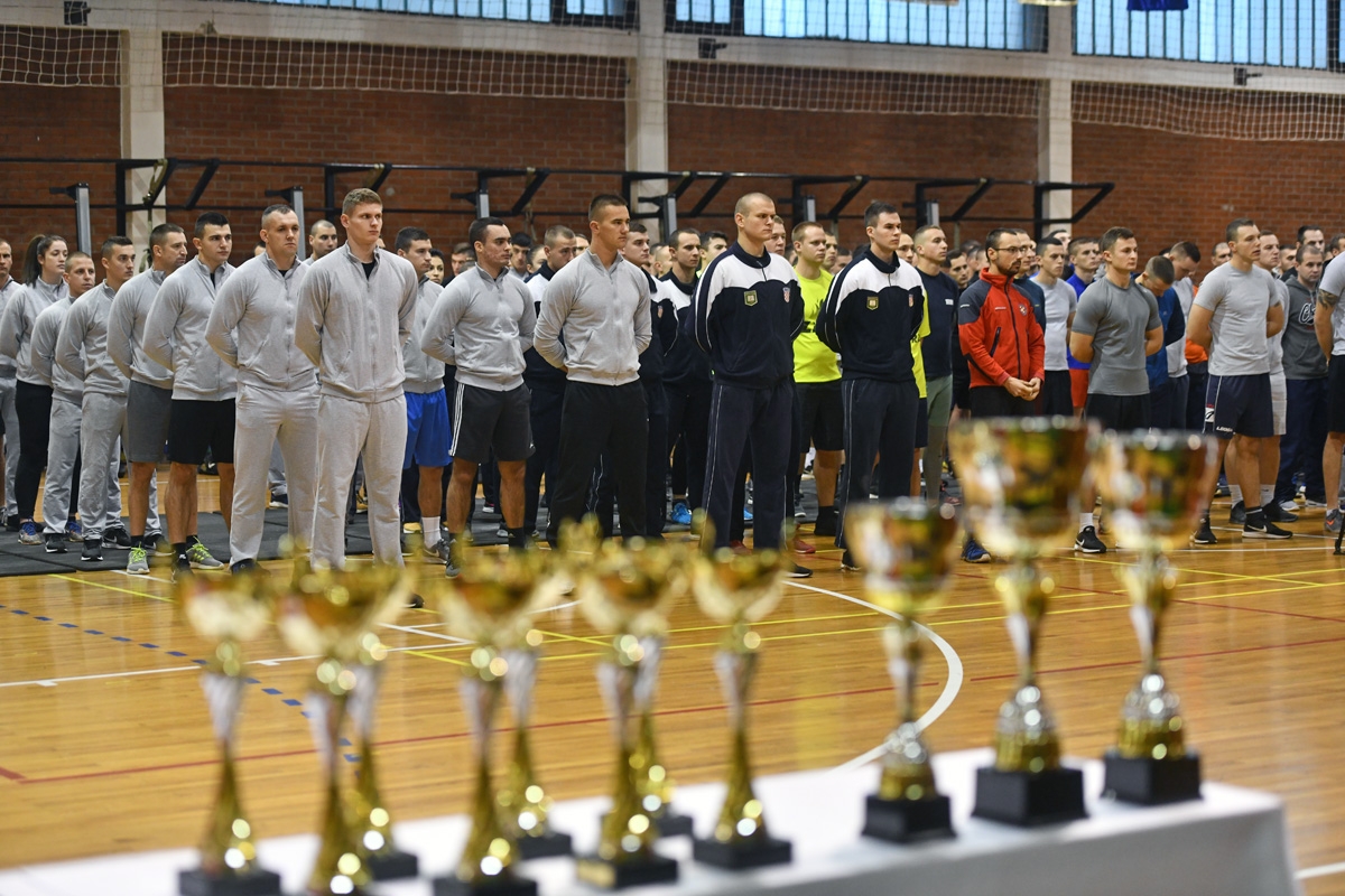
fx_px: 2615
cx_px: 672
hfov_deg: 28.8
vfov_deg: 19.5
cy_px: 448
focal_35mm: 70
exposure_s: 1/160
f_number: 3.5
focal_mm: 70
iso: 1600
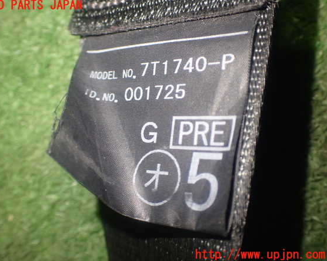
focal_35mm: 40
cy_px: 130
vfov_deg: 37.3
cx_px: 152
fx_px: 387
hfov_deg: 45.8
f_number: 2.7
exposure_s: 1/40
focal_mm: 6.83
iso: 400
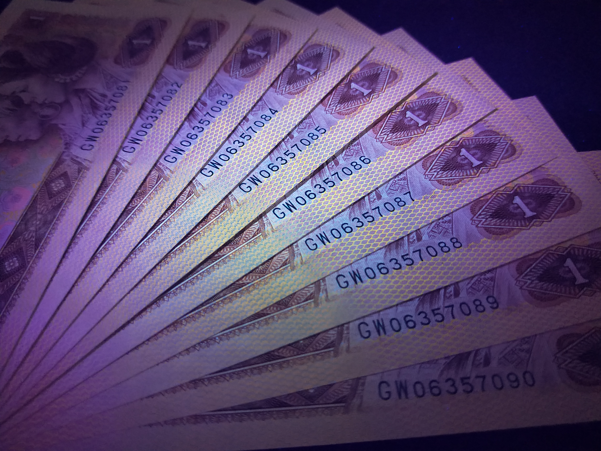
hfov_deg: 56.8
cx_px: 300
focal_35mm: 32
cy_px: 226
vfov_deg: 44.2
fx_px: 556
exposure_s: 1/33
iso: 800
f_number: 1.7
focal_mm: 5.5
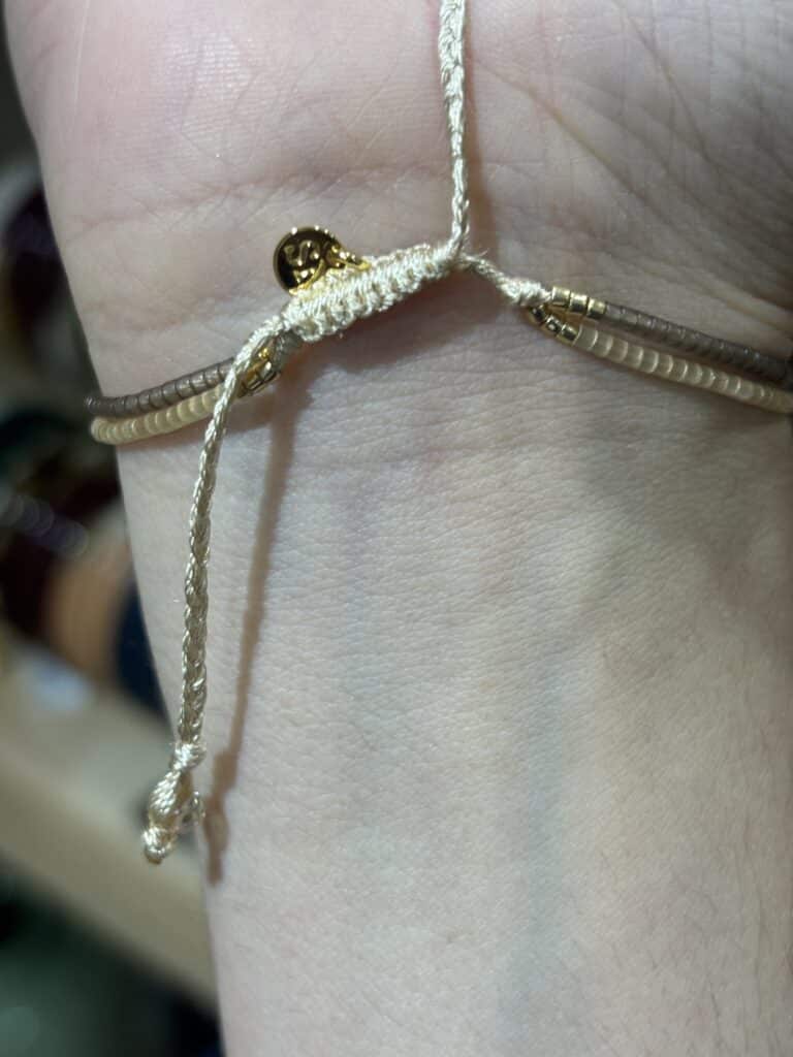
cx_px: 396
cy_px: 528
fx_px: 1588
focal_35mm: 52
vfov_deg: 36.8
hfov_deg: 28.0
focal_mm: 5.96
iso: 50
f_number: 1.6
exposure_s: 1/100
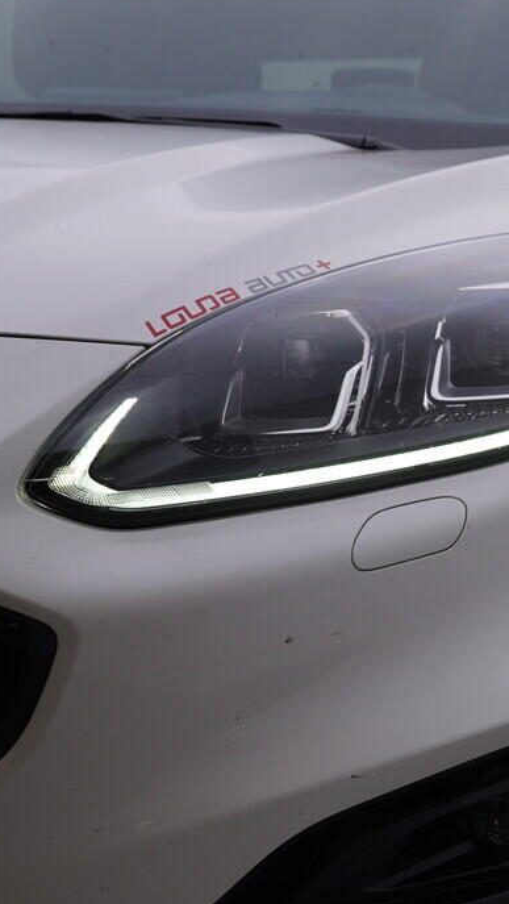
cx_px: 646
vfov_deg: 26.7
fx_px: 1893
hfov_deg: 14.7
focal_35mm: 79
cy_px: 603
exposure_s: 1/125
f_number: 5
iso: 125
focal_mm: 24
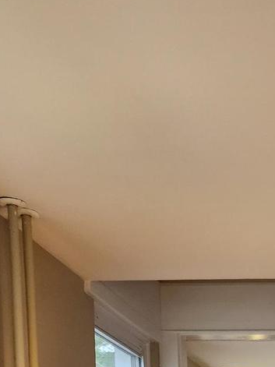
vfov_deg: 21.7
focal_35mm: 75
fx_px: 795
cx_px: 305
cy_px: 549
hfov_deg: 18.8
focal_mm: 6.4
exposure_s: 1/120
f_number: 1.8
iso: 320
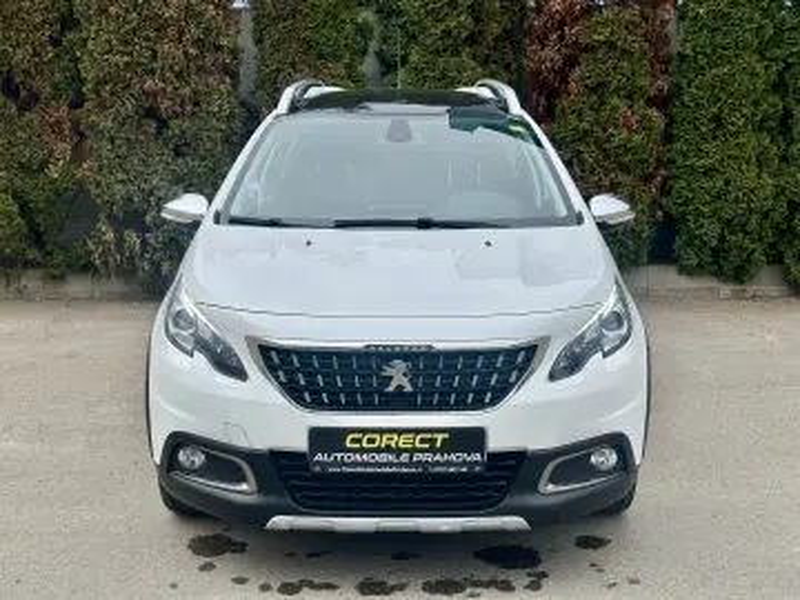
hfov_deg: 39.7
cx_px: 400
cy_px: 300
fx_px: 1109
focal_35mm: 48
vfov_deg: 30.3
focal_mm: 6.86
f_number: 1.78
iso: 64
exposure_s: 1/1357
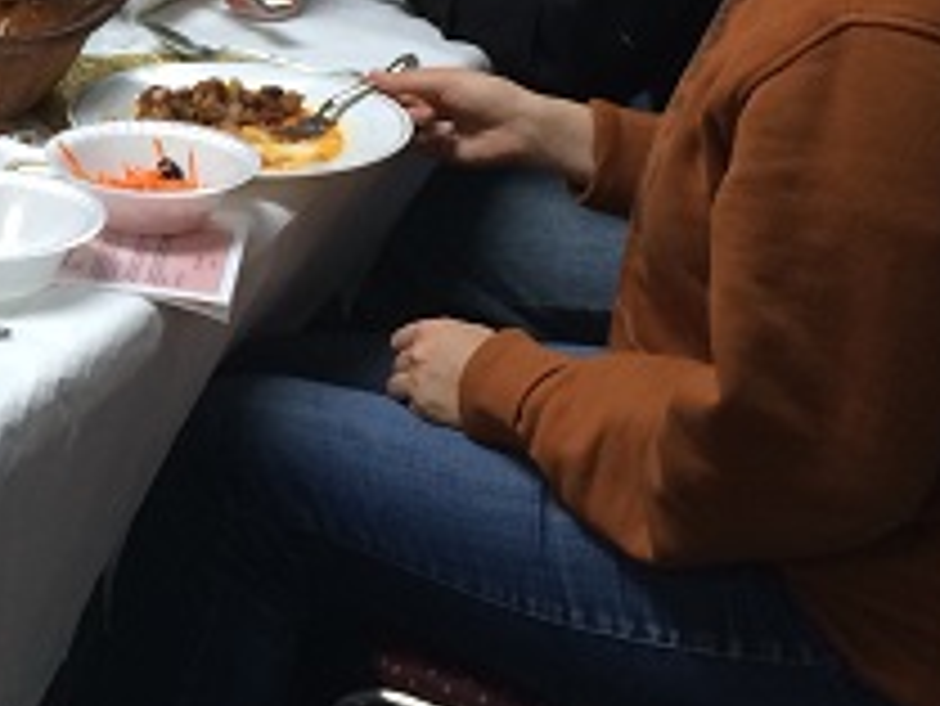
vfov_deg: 16.1
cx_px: -49
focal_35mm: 90
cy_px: -2
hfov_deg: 20.9
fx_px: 2445
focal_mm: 4.15
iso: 64
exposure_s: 1/30
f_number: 2.2
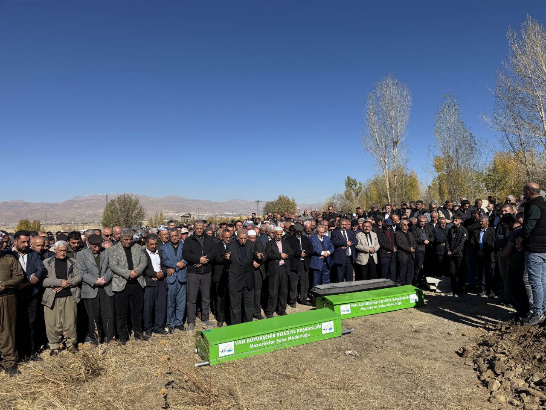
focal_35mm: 24
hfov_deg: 71.6
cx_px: 273
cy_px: 205
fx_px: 379
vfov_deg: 56.8
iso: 80
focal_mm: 6.76
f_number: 1.78
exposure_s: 1/5814
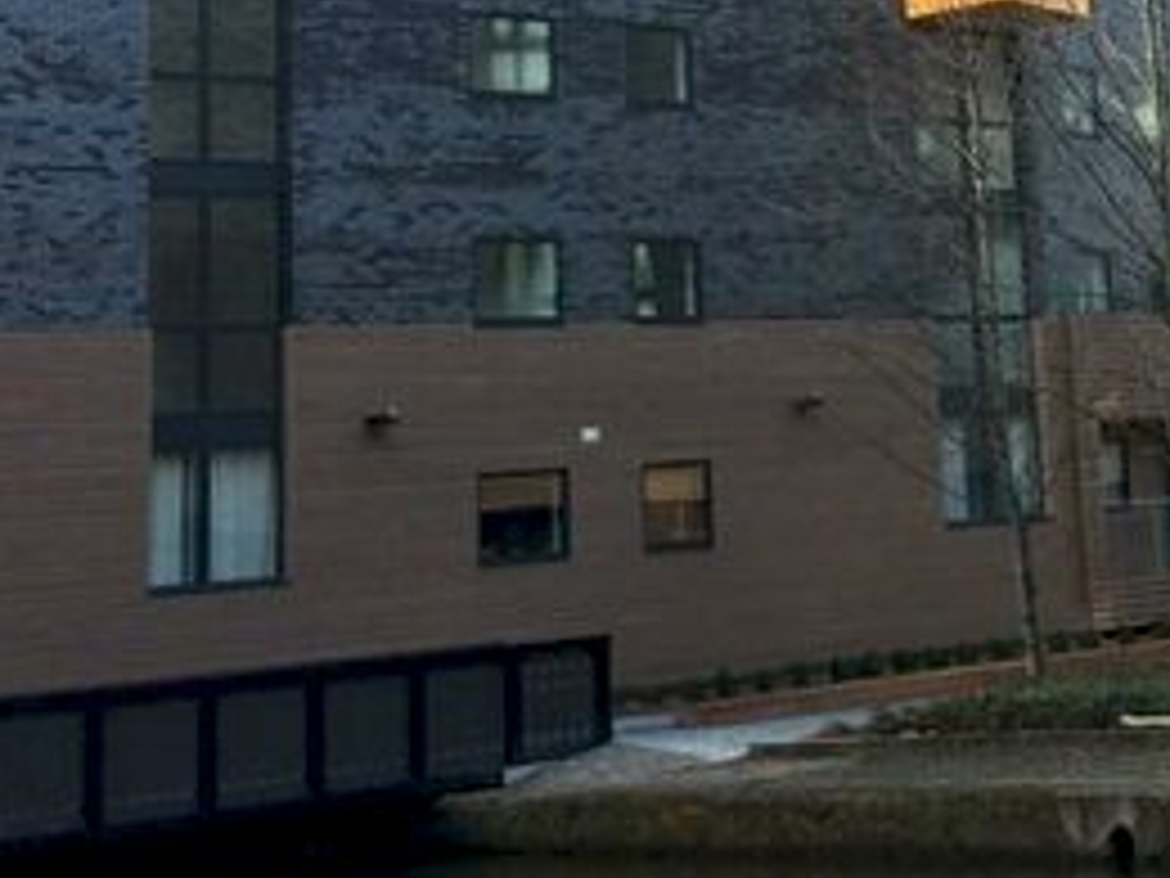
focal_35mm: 78
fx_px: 2636
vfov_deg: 18.1
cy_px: -124
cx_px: 1192
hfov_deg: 23.8
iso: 32
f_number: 2.2
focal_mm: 4.15
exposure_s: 1/216
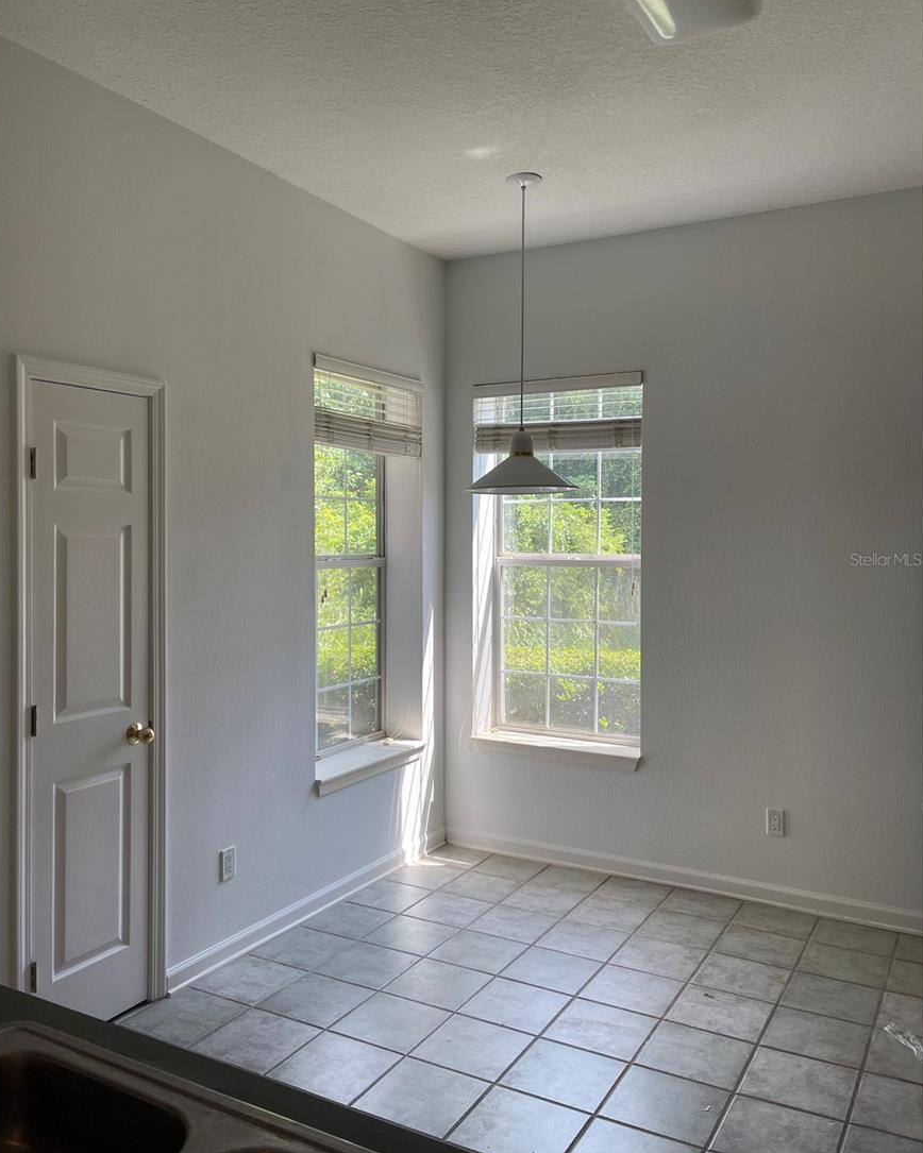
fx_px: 922
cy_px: 559
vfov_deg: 64.1
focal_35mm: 27
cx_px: 447
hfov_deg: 53.2
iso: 32
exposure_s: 1/230
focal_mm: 5.1
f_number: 1.6
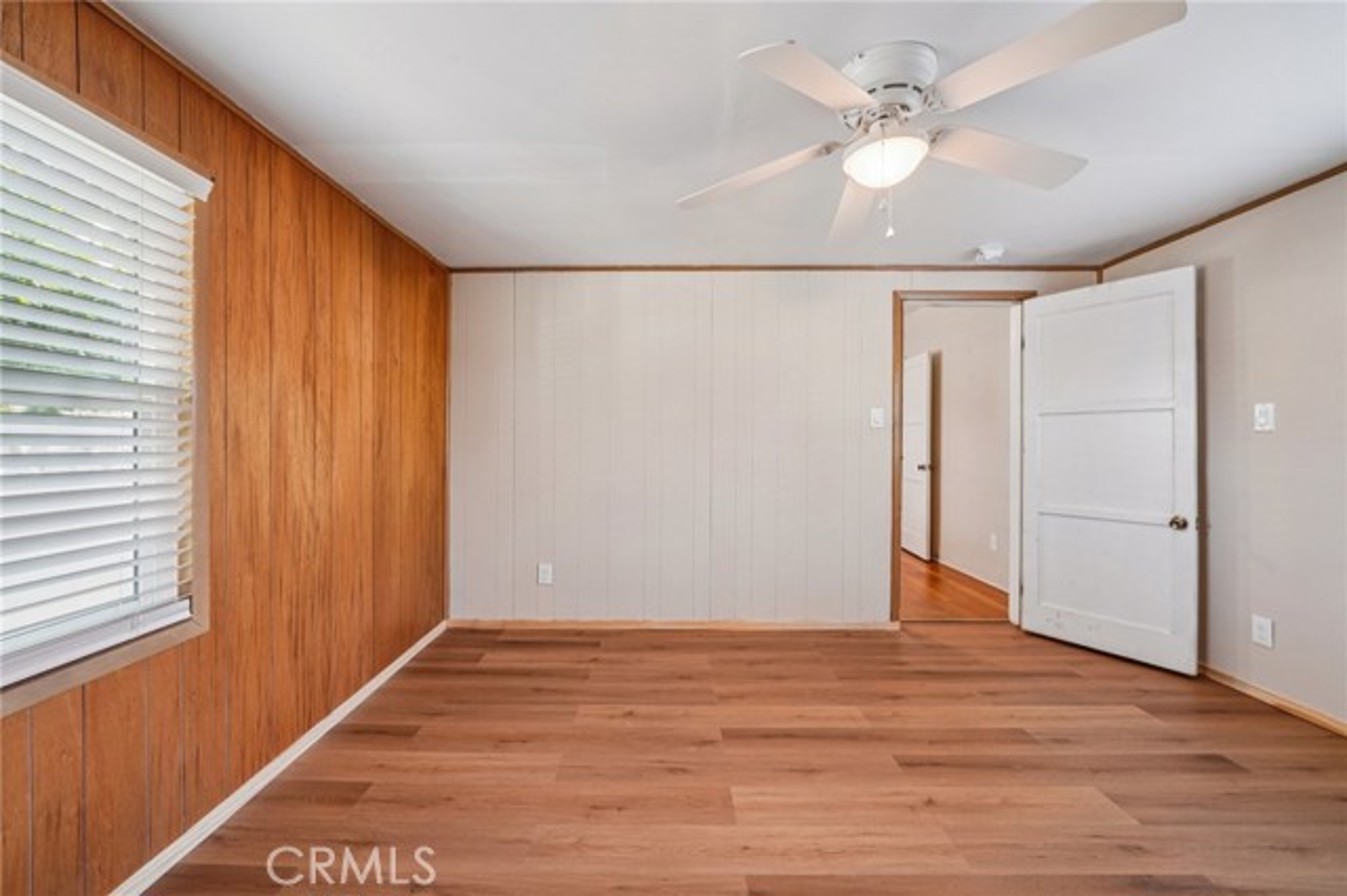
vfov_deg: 85.4
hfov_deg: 108.4
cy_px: 448
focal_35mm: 13
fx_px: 486
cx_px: 674
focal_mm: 13
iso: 400
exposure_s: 1/6
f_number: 8
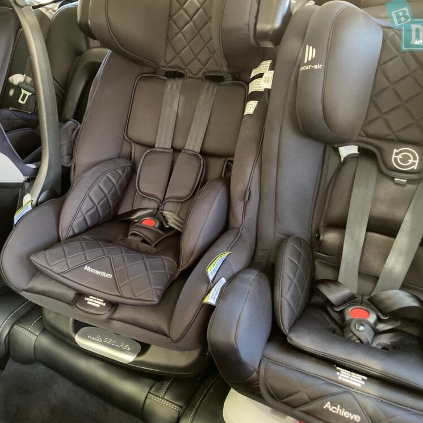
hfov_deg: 47.8
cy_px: 209
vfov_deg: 48.4
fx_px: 470
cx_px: 149
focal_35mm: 34
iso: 640
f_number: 1.8
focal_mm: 3.99
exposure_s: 1/26
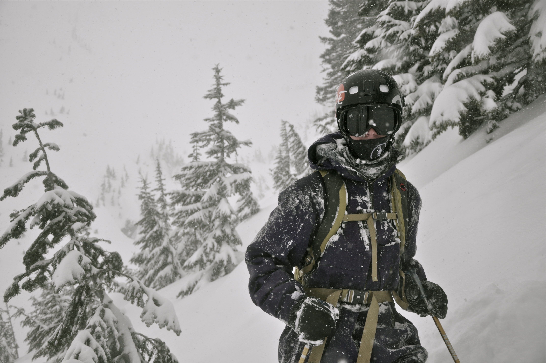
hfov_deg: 46.4
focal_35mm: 42
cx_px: 273
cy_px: 182
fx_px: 636
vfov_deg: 31.8
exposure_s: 1/800
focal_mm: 28
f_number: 4
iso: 200
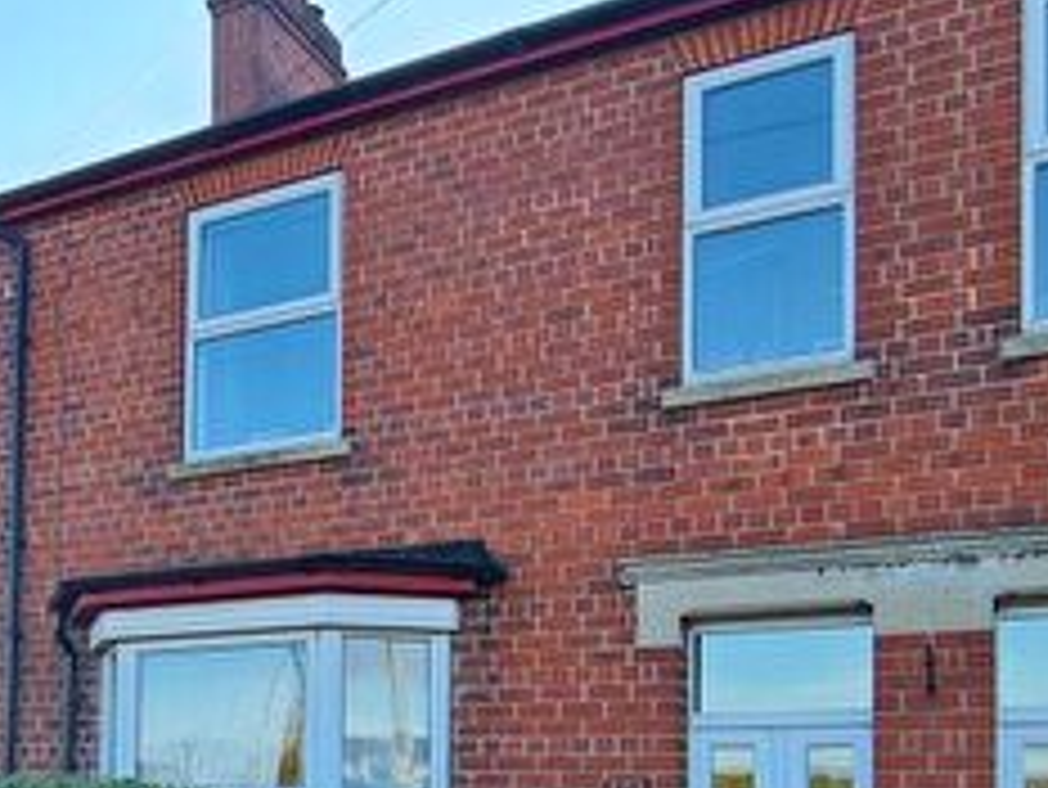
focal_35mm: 39
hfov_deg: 45.6
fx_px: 1181
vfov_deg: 34.0
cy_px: 768
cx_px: 225
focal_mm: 2.2
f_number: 2.2
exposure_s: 1/456
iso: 64
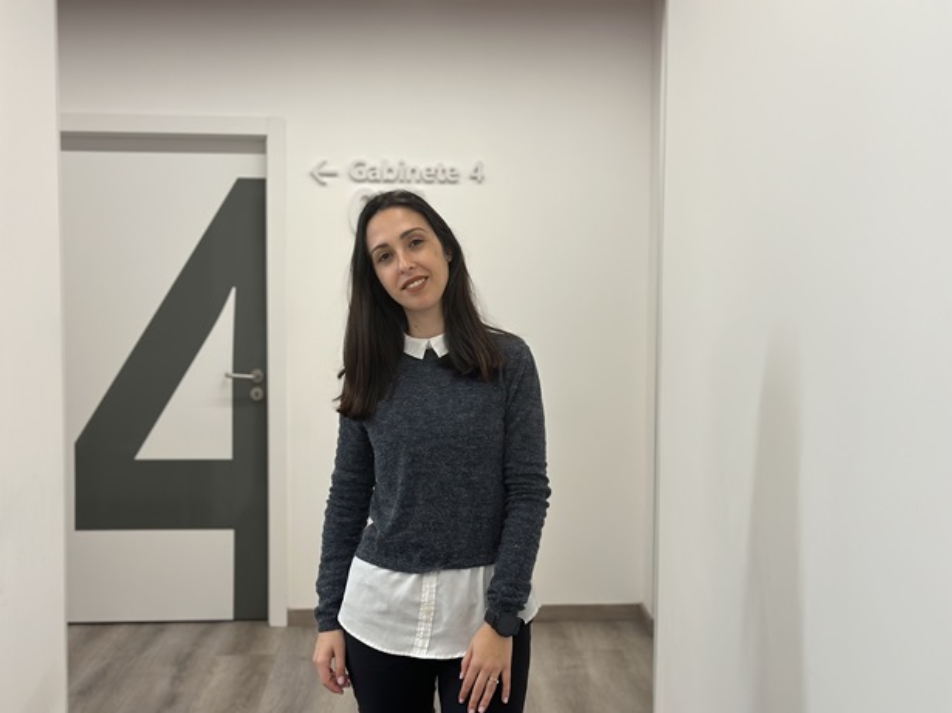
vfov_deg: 30.3
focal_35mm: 48
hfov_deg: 39.7
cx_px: 476
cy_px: 356
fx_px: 1320
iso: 80
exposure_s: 1/50
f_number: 1.78
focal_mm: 6.86
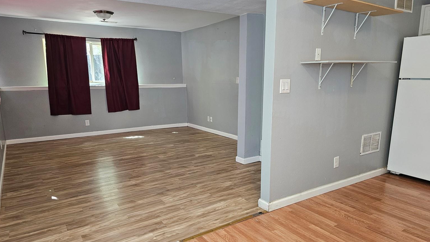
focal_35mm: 26
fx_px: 296
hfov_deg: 71.9
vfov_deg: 44.2
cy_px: 142
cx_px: 220
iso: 320
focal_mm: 6.3
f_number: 1.7
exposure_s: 1/120
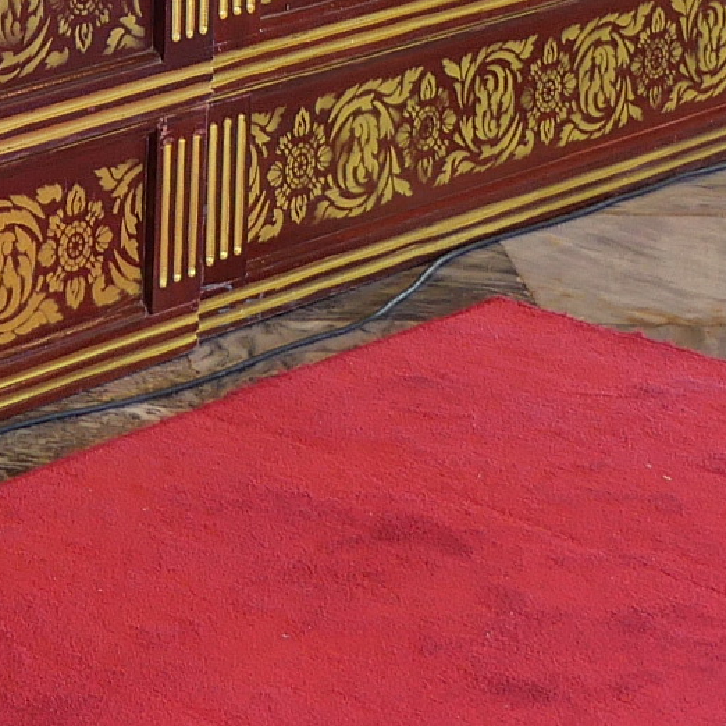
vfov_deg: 11.5
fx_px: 3441
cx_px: -193
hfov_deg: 11.7
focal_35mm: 145
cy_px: -414
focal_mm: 12
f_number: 4
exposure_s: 1/15
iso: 200
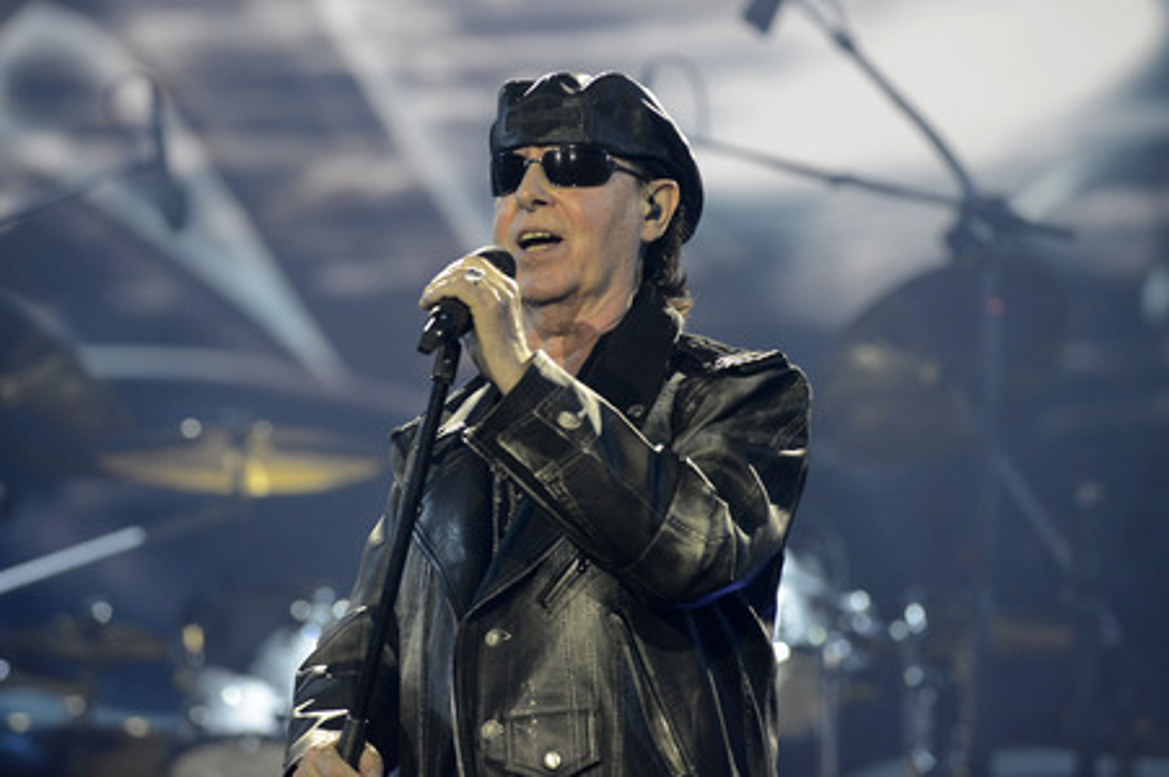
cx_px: 584
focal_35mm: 200
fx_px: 6490
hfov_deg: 10.3
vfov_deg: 6.9
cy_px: 388
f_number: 4.5
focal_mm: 200
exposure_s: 1/800
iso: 1250
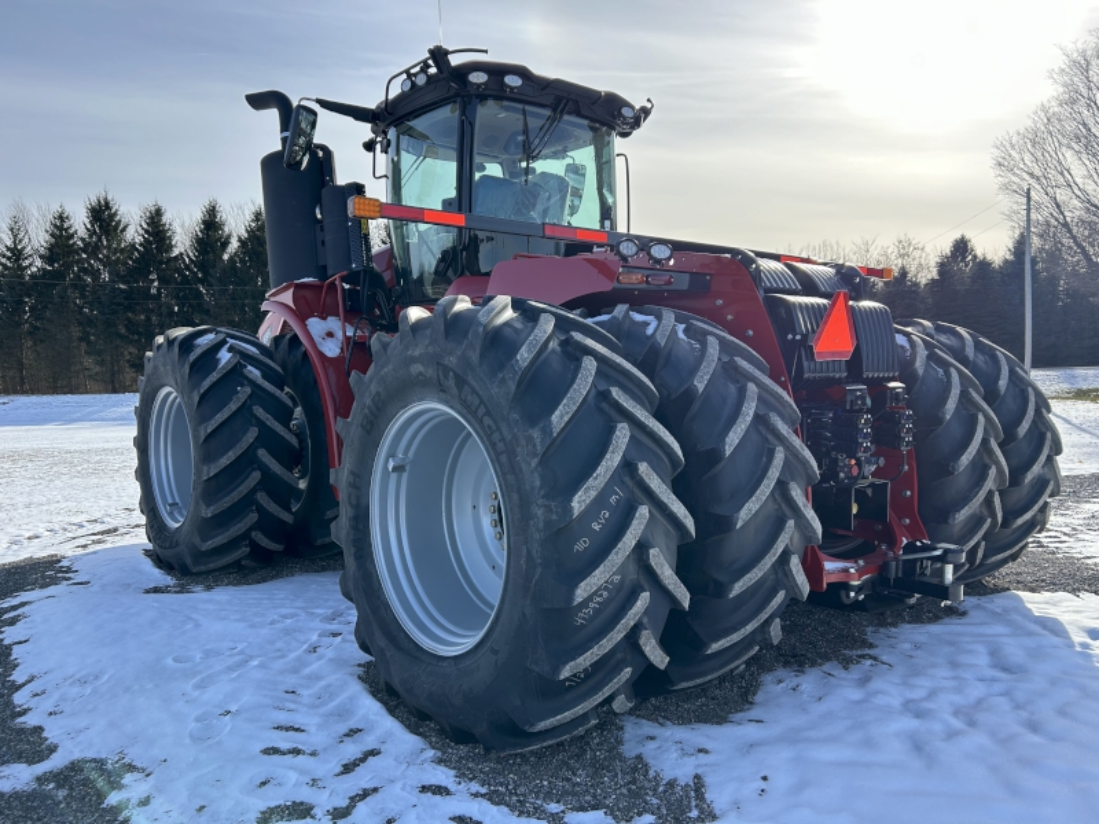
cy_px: 412
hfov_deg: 67.3
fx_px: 825
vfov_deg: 53.1
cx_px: 550
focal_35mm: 26
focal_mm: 5.7
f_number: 1.5
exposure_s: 1/2513
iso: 50
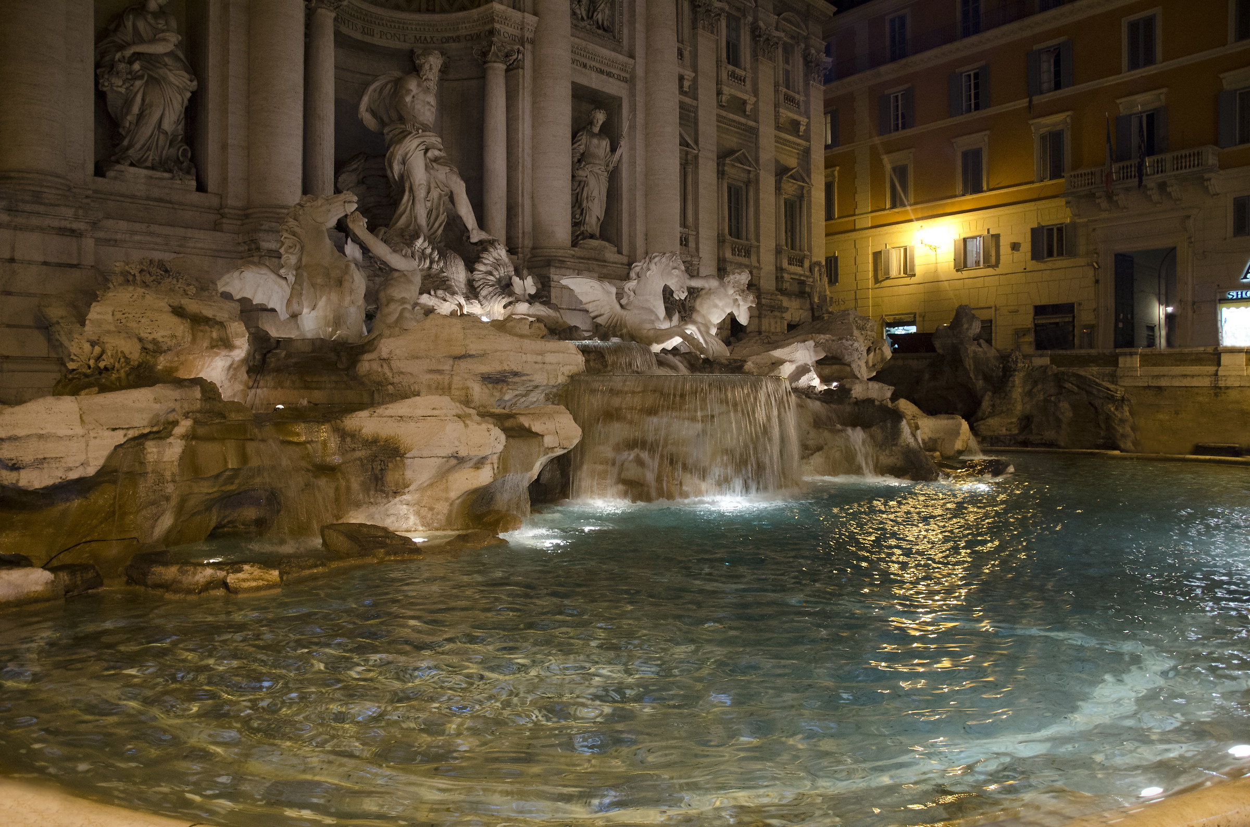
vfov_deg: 47.7
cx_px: 625
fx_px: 935
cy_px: 414
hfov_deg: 67.5
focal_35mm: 27
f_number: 3.5
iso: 1250
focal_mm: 18
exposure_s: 1/25
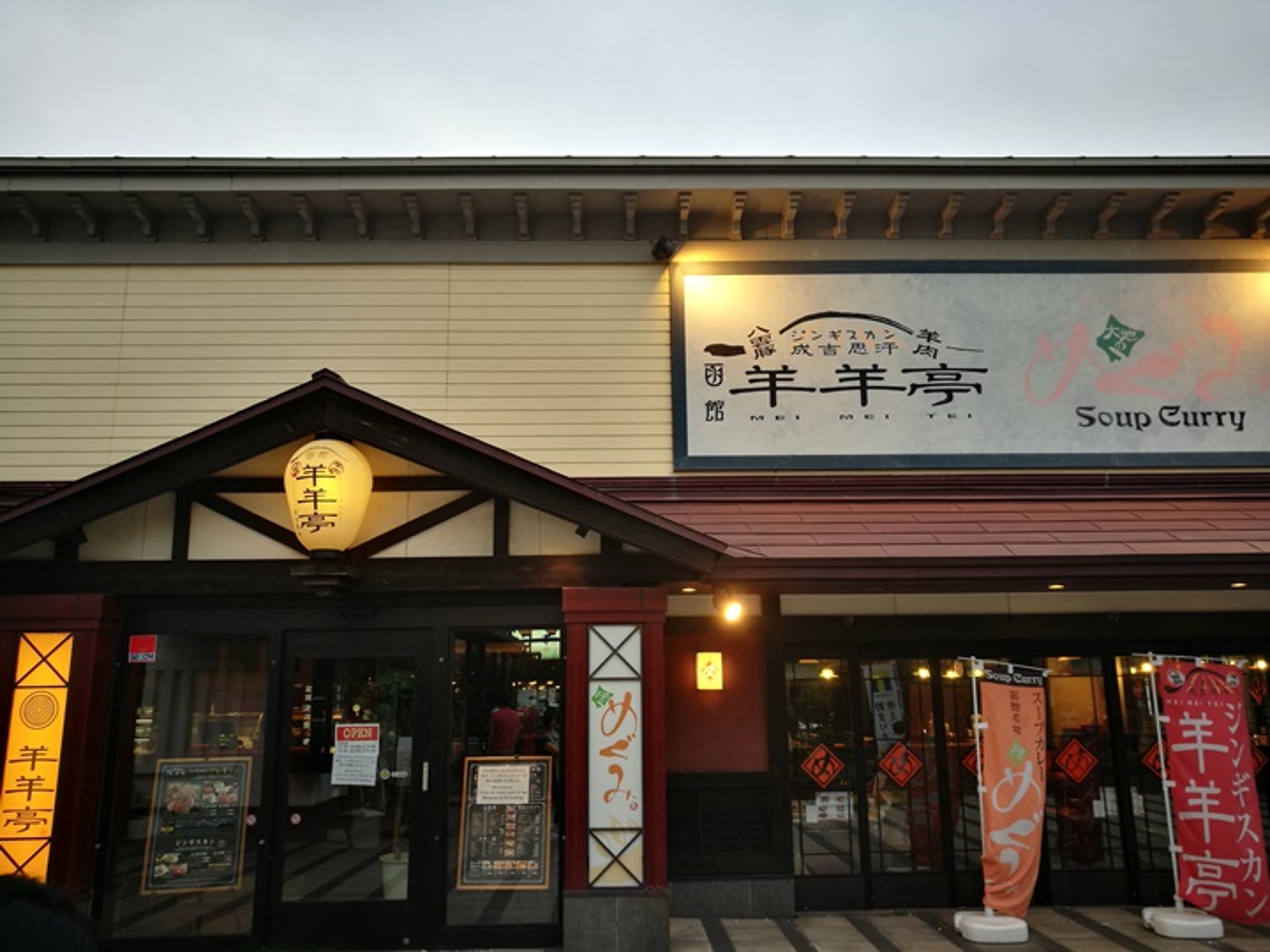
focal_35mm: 27
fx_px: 991
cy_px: 476
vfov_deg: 51.4
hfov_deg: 65.3
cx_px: 635
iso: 64
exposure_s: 1/50
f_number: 2.2
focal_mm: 4.5
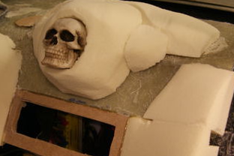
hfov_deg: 25.2
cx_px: 70
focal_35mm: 80
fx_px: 520
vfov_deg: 17.1
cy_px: 69
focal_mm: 26
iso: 400
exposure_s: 1/8
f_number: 4.5
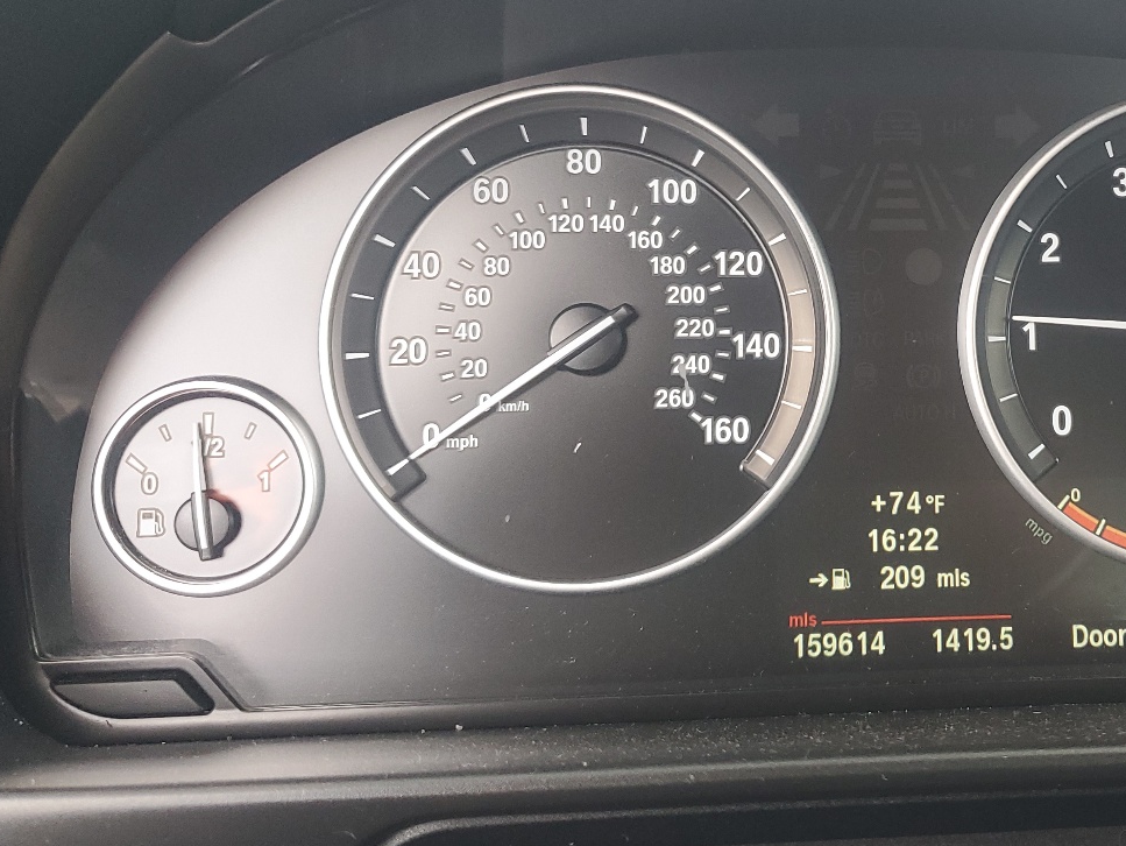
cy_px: 306
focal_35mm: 43
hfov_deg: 41.7
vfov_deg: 33.4
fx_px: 1399
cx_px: 918
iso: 92
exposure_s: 1/120
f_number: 1.5
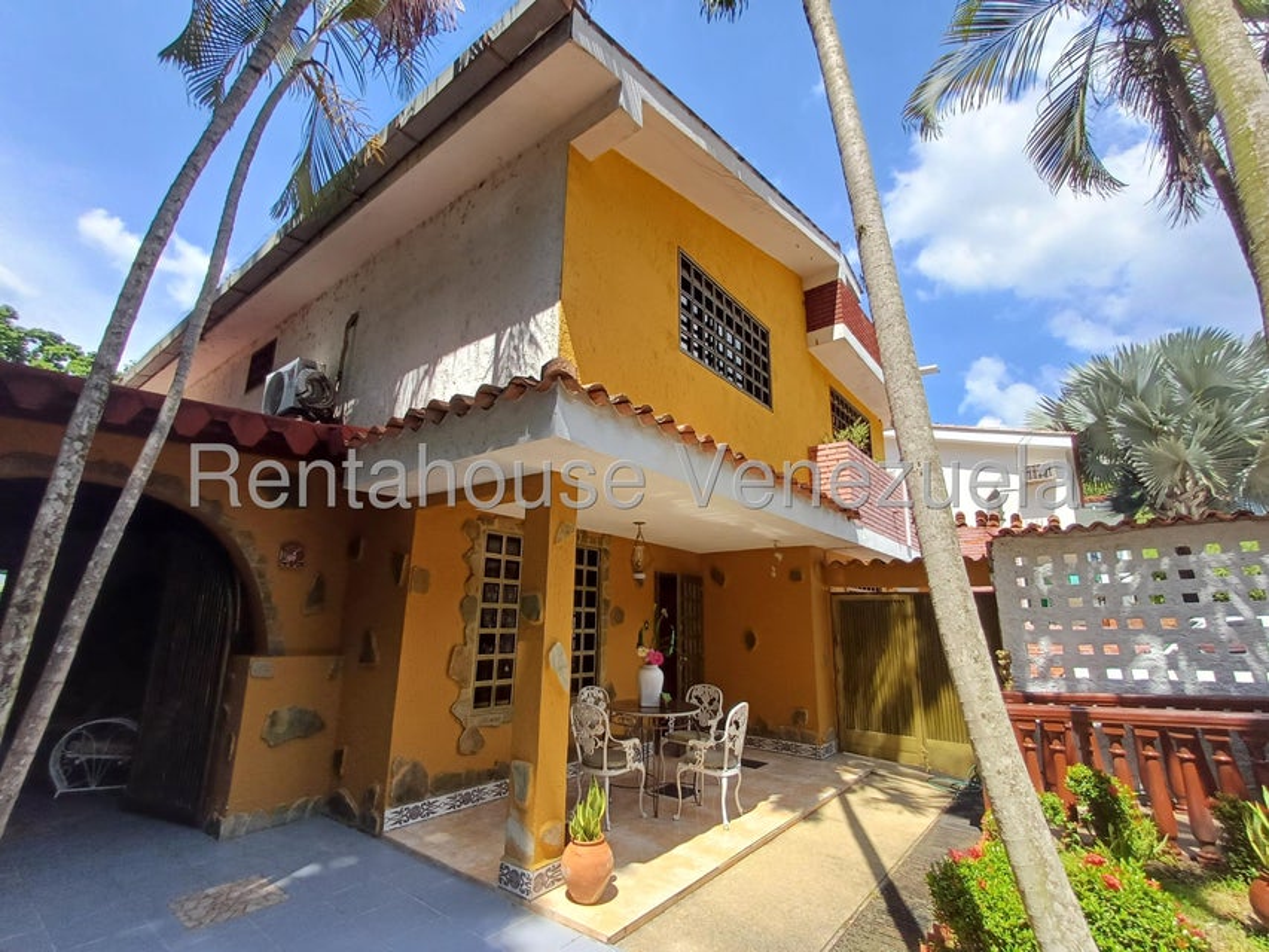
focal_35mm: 16
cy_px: 476
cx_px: 634
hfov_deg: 94.5
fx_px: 587
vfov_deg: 78.1
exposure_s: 1/864
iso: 40
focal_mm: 1.64
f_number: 2.2
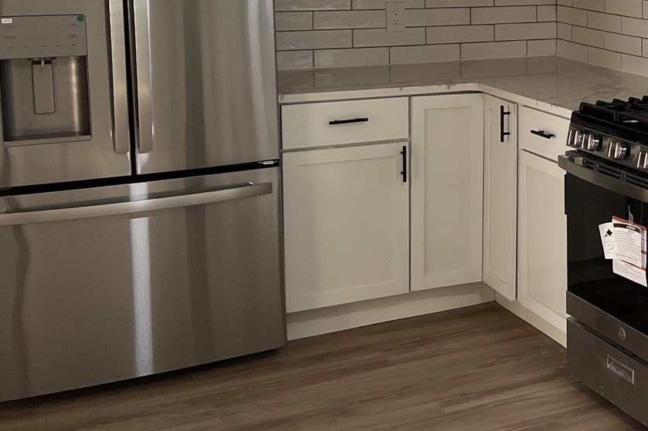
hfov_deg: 27.5
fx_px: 1188
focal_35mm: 66
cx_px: 736
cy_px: 55
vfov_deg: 20.3
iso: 125
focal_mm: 5.7
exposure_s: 1/120
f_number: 1.5
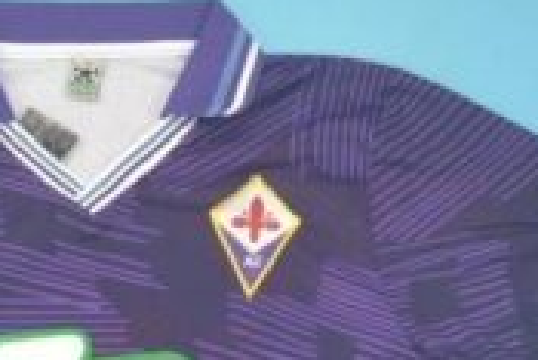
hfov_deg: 19.5
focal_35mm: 103
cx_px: 83
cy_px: 511
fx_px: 1541
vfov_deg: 12.7
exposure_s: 1/100
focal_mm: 20
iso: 200
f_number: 3.8
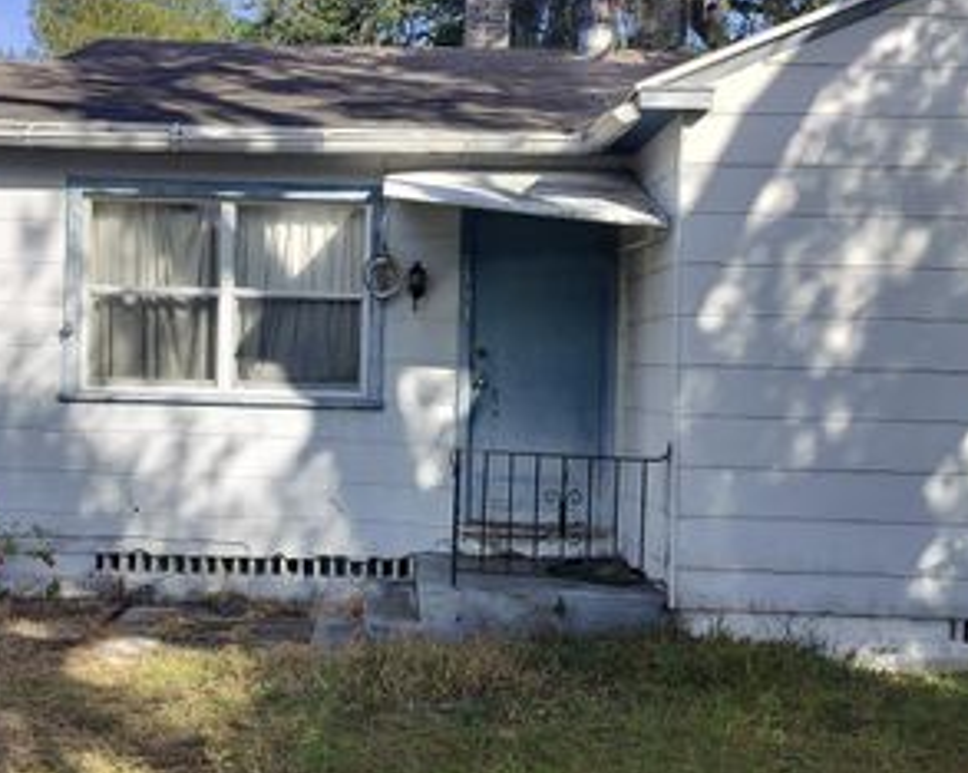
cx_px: 357
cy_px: 365
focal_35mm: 40
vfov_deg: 37.3
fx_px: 1145
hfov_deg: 45.4
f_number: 1.7
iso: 50
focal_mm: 5.24
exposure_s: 1/1021
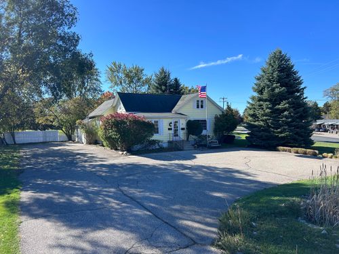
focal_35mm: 26
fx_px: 255
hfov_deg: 67.3
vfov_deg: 53.1
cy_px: 127
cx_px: 170
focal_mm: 5.7
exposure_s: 1/2513
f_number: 1.5
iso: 50
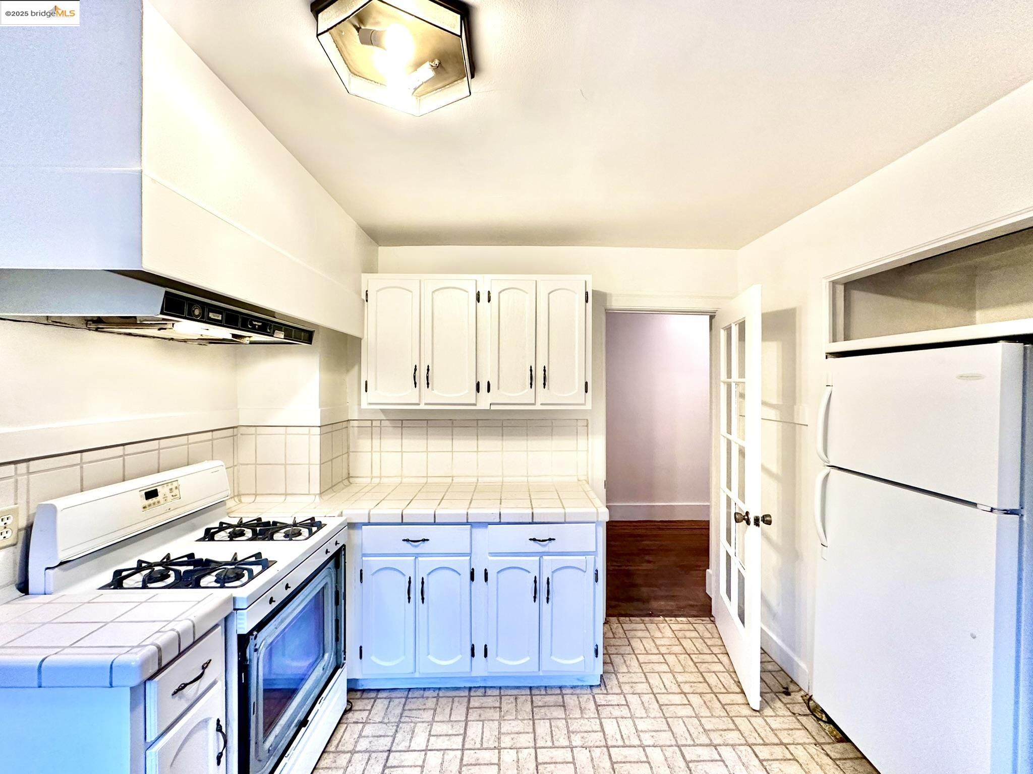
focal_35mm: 14
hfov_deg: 102.1
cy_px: 387
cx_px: 516
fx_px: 418
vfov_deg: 85.7
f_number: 2.2
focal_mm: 2.22
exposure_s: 1/120
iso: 200
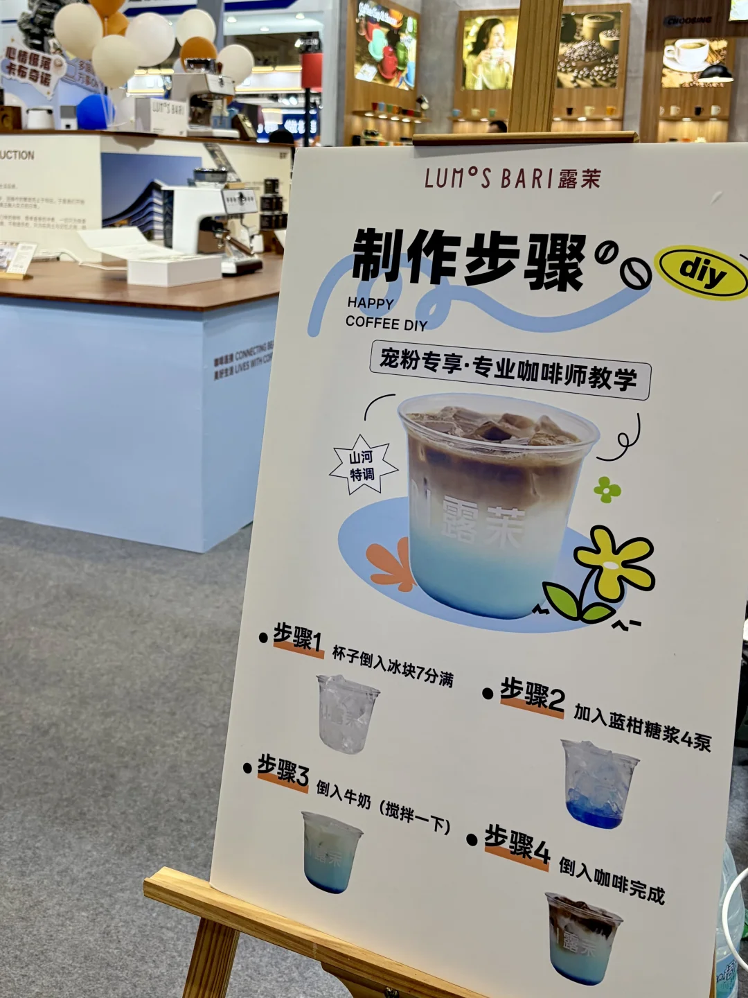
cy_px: 499
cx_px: 374
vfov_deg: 67.3
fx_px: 749
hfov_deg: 53.1
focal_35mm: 26
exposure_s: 1/100
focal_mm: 5.96
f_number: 1.6
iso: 50
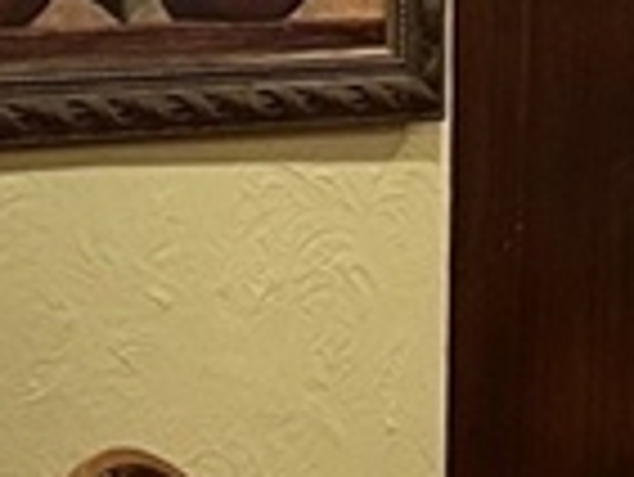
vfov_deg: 7.9
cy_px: 315
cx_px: 787
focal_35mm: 189
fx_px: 3465
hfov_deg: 10.3
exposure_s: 1/60
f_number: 1.6
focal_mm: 4.2
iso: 320
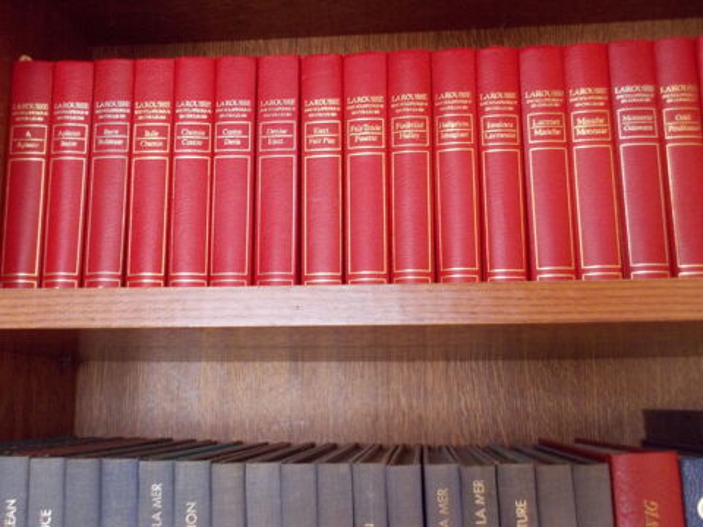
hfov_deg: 50.1
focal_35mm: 37
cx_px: 352
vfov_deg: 38.7
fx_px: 751
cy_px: 264
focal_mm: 5.2
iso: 400
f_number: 3.7
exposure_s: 1/30
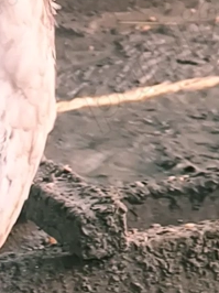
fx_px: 1783
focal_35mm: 211
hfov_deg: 6.8
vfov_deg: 9.4
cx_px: -185
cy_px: 93
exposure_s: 1/100
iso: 125
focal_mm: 6.14
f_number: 1.65
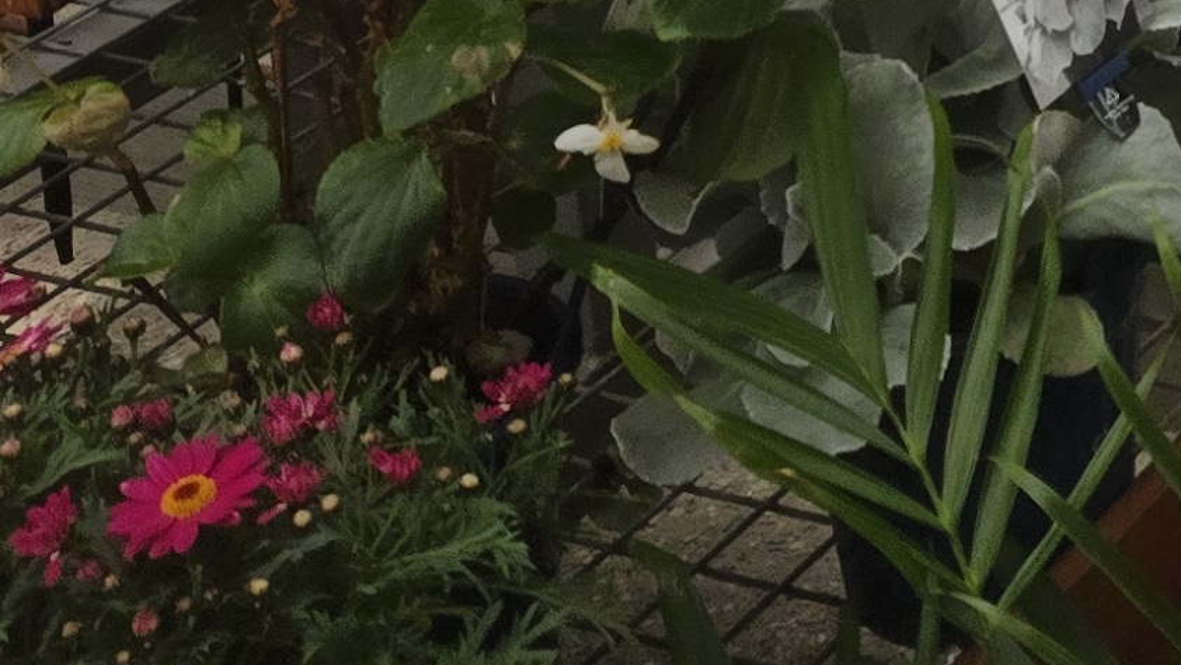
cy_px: -925
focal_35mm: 119
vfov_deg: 9.2
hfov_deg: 16.0
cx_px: 1952
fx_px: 3727
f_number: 1.8
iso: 64
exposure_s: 1/2921
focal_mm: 5.4
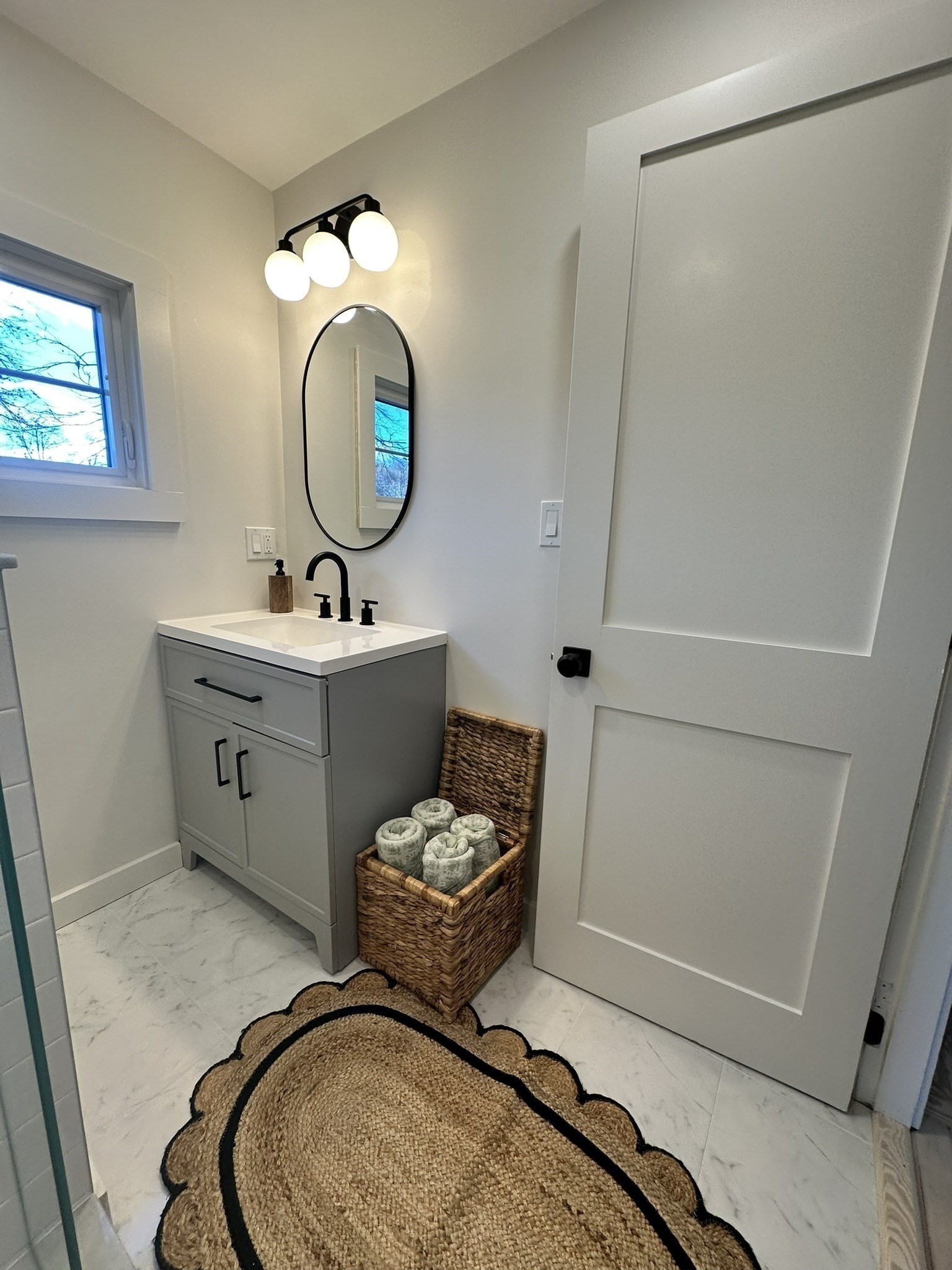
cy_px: 635
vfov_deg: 102.1
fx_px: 513
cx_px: 476
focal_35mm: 14
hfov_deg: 85.7
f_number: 2.2
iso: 64
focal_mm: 2.22
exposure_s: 1/120
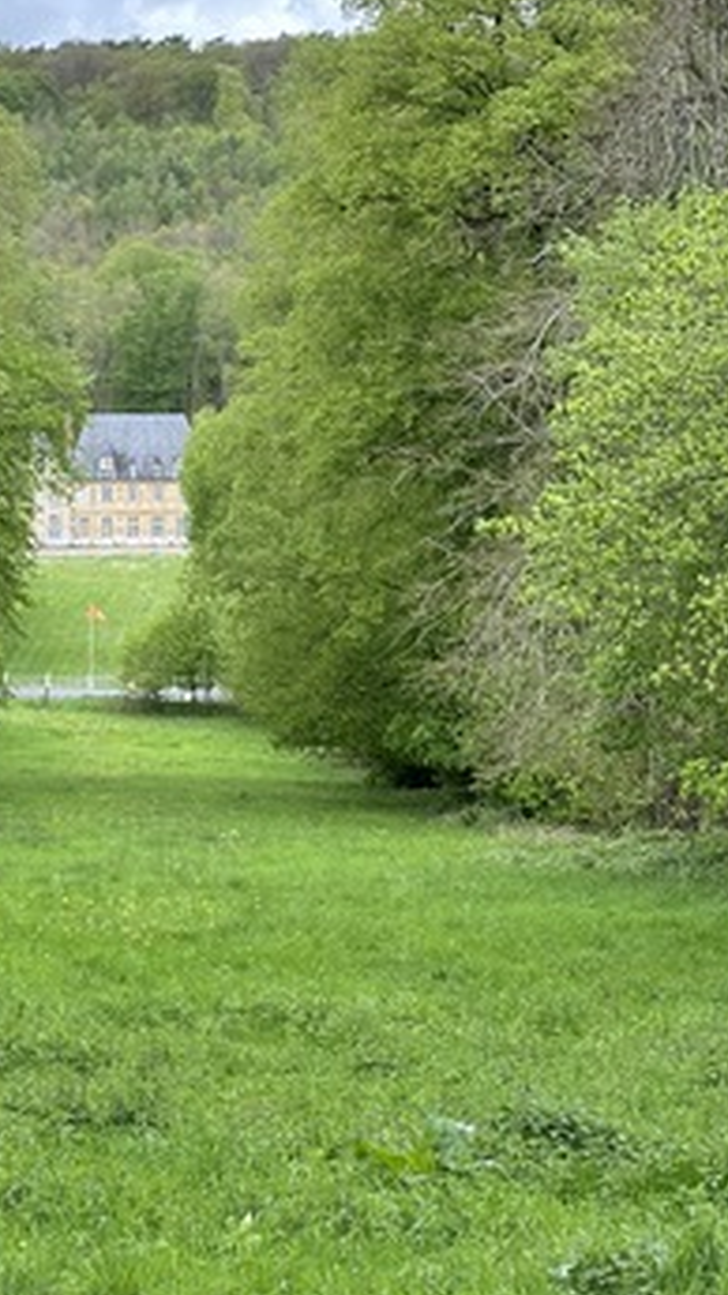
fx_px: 3124
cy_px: 499
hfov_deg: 13.1
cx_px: -11
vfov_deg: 23.4
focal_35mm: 91
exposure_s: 1/734
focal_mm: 6.86
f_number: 1.78
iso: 64
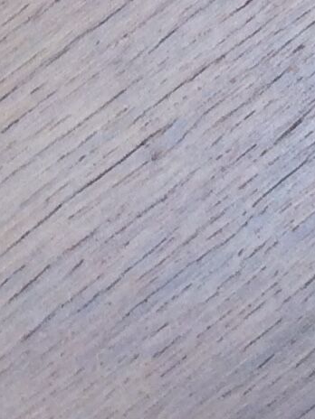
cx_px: -356
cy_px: -549
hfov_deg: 7.0
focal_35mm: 204
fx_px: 2475
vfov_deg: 8.9
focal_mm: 4.15
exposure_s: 1/100
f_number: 2.2
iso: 32
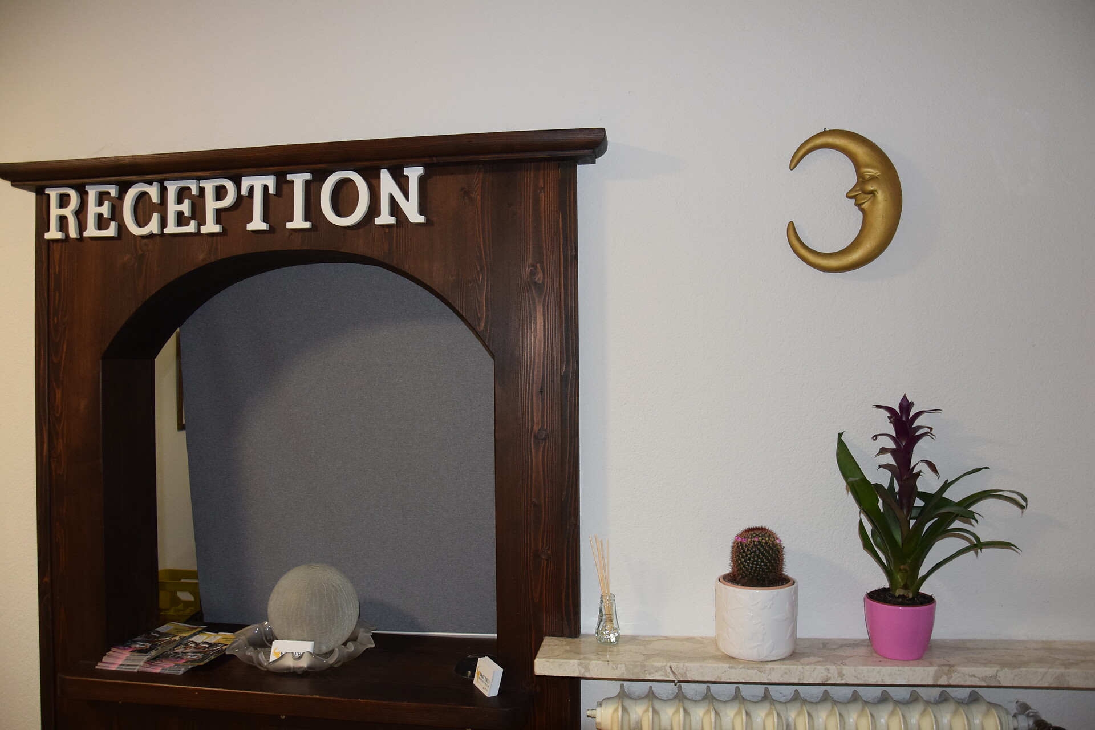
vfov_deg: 47.9
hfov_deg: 67.4
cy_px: 365
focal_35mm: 27
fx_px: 821
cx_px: 548
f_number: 3.5
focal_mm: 18
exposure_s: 1/60
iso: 1600
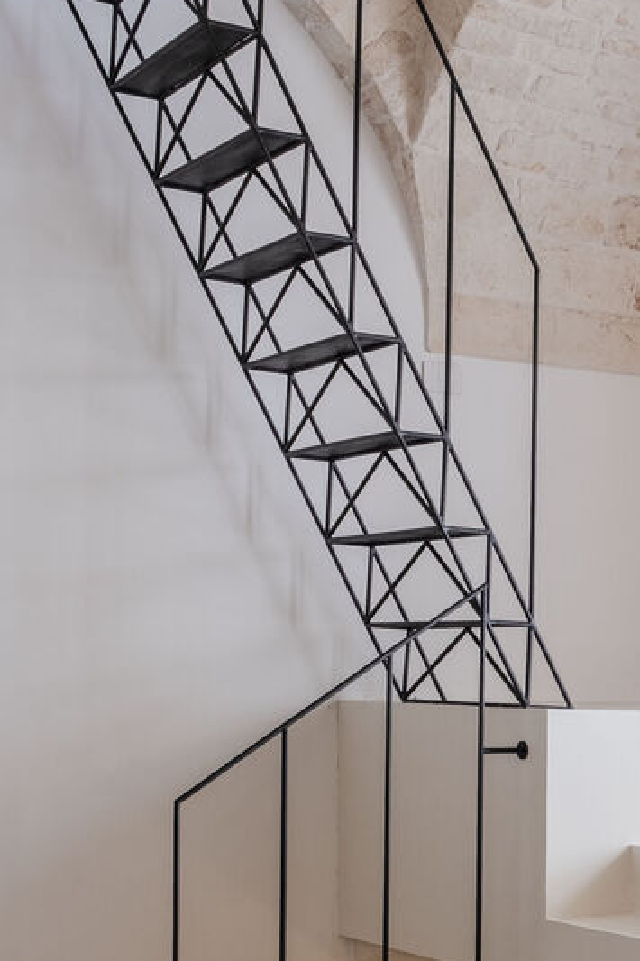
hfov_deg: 18.0
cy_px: 595
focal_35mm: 73
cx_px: 692
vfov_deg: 27.6
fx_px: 1948
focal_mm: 18
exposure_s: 1/4
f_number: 7.1
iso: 100
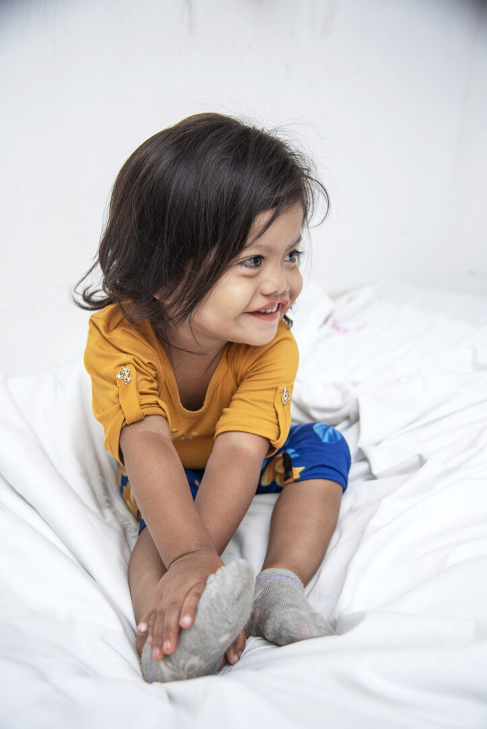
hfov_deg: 37.9
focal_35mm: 35
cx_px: 244
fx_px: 709
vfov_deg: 54.4
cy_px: 364
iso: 400
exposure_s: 1/60
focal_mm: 35
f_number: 4
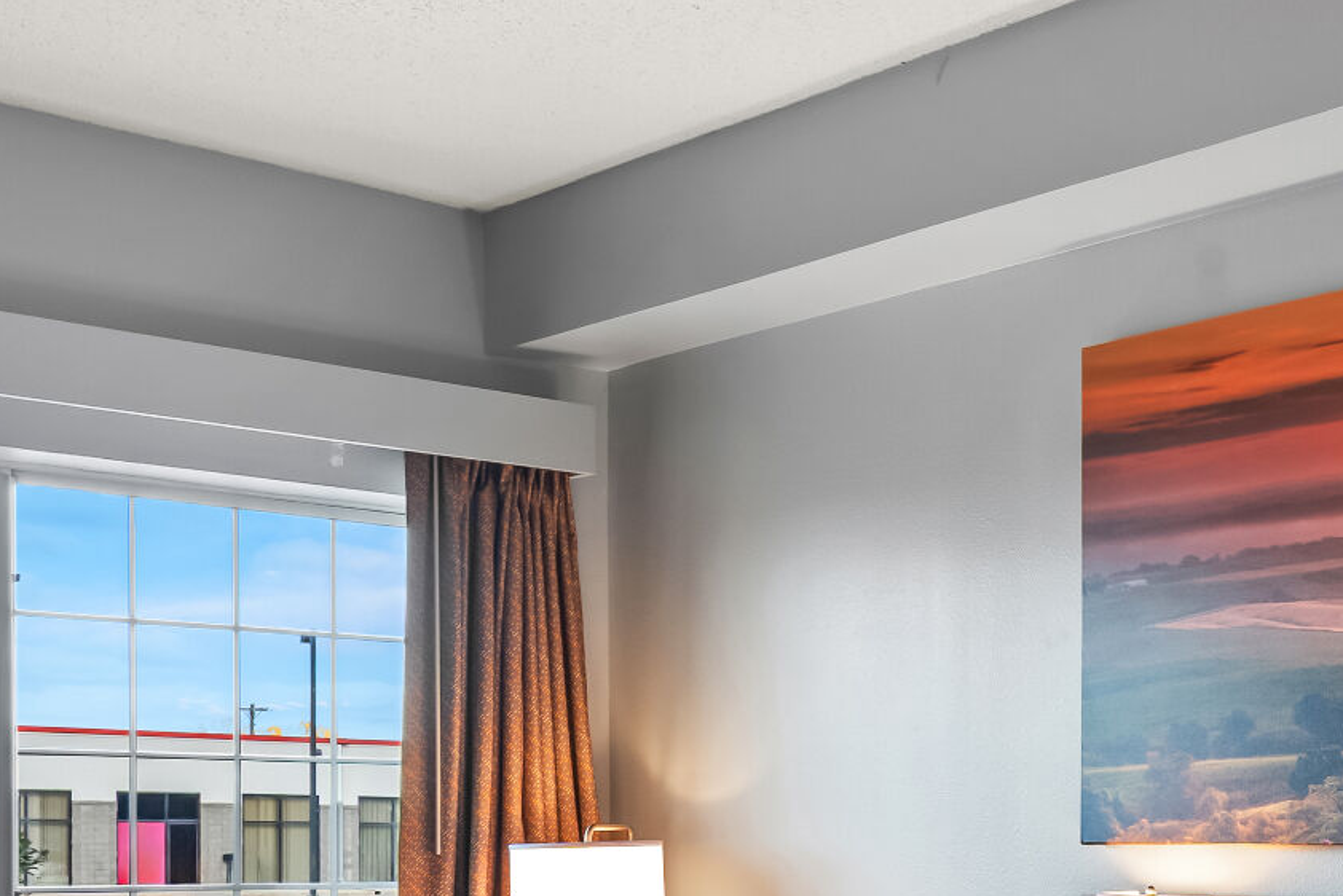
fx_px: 2127
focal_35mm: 57
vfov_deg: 22.9
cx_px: 1467
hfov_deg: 31.3
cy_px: 878
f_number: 9
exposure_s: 1.3
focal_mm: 16
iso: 160
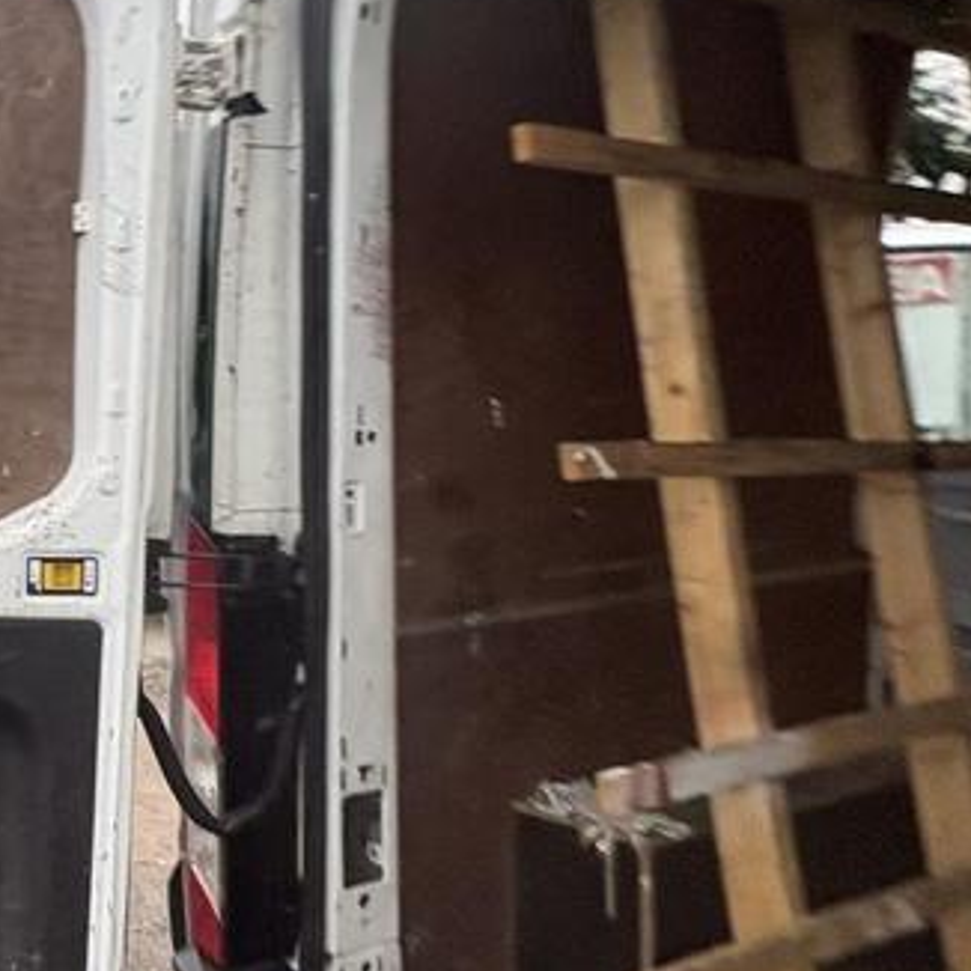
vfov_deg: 48.4
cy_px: 480
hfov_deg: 35.2
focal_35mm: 34
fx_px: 1079
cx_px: -262
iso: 250
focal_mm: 2.22
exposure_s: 1/60
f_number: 2.2
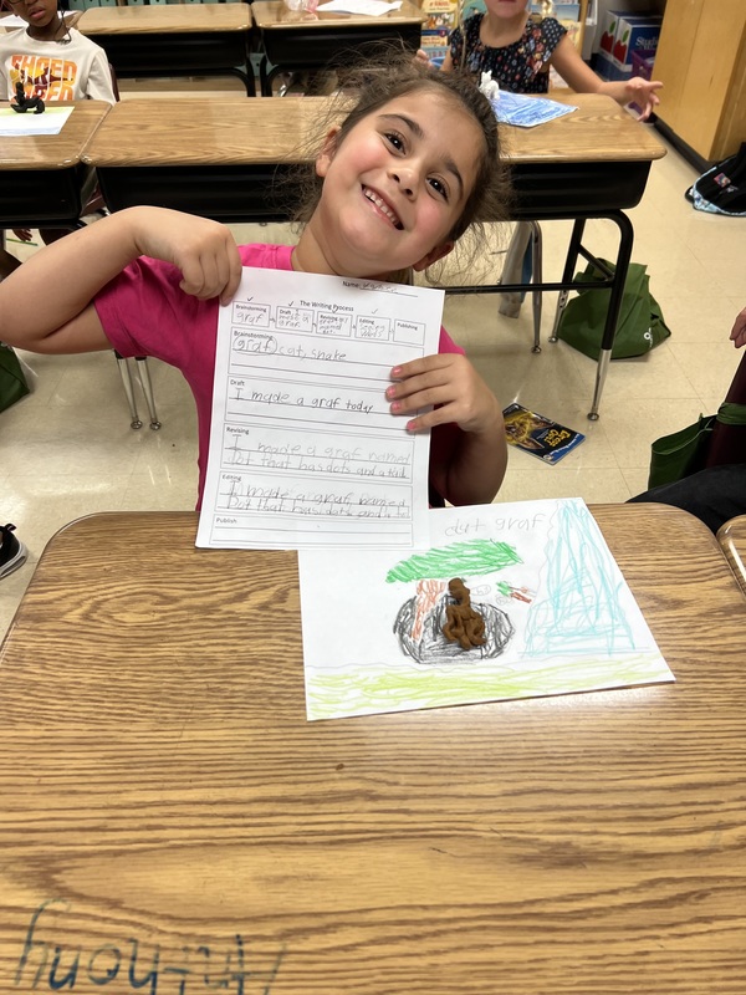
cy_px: 498
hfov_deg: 53.1
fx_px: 747
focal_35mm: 26
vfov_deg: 67.3
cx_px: 373
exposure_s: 1/120
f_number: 1.5
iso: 80
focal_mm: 5.7
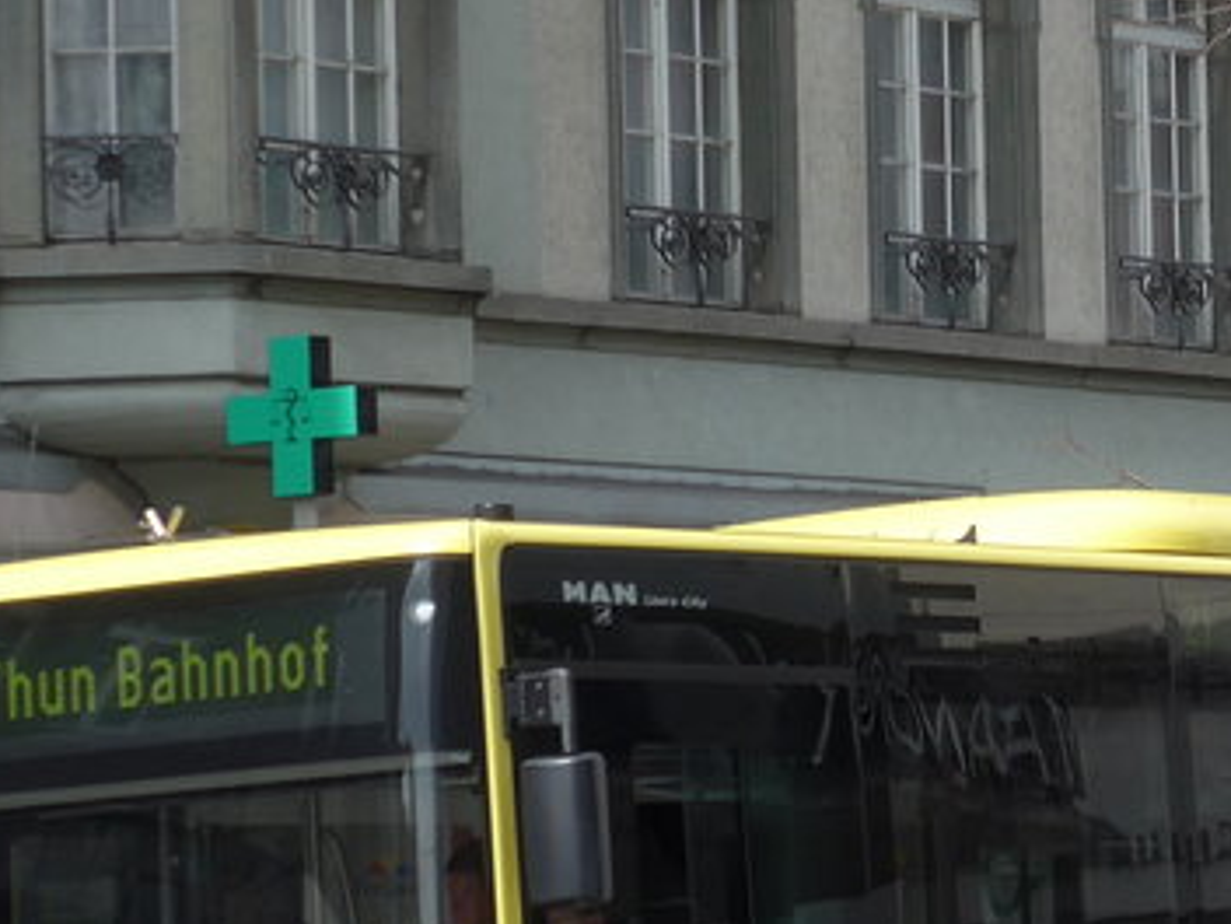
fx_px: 8001
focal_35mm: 225
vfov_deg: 6.6
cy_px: 476
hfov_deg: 8.7
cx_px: 1214
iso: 80
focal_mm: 13.4
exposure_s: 1/500
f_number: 3.9
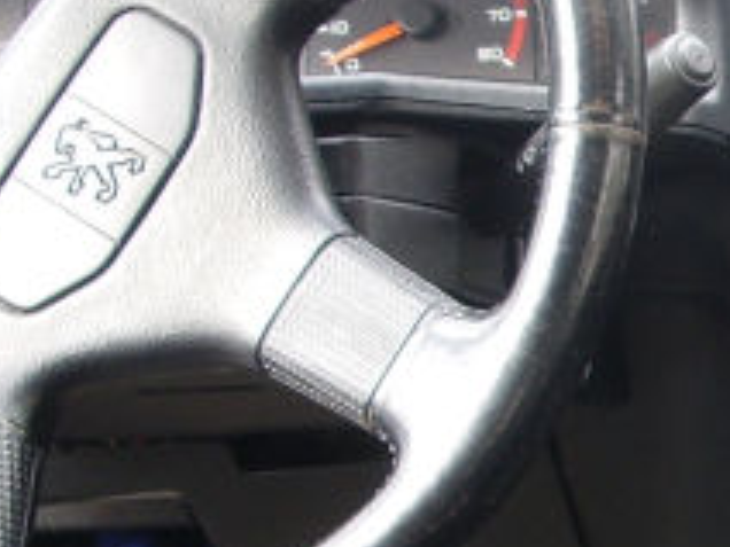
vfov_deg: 11.1
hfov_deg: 14.1
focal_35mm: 132
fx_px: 2784
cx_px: 1047
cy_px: 557
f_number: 2.6
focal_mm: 5.8
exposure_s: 1/80
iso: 100
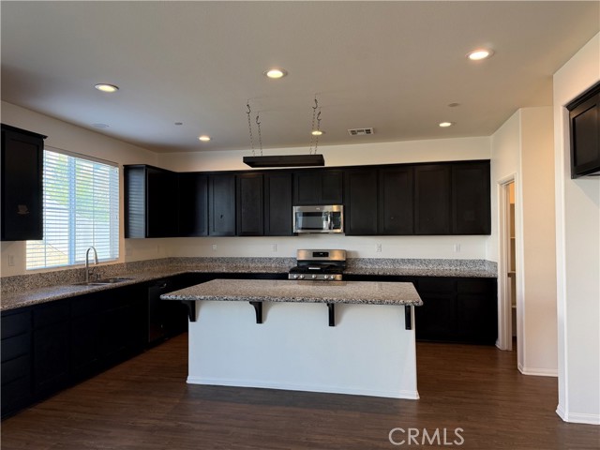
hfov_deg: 71.6
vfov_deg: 56.8
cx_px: 300
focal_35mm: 24
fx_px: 416
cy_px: 225
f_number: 1.78
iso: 200
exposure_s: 1/184
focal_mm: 6.76
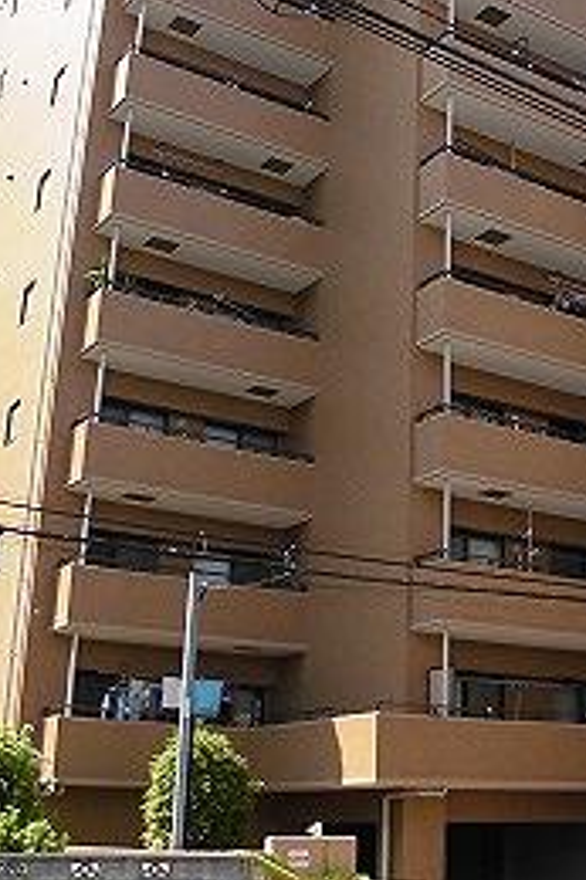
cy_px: 376
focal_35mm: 52
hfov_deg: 25.2
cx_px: 517
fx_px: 1271
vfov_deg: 38.1
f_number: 3.5
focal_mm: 4.6
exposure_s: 1/250
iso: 100
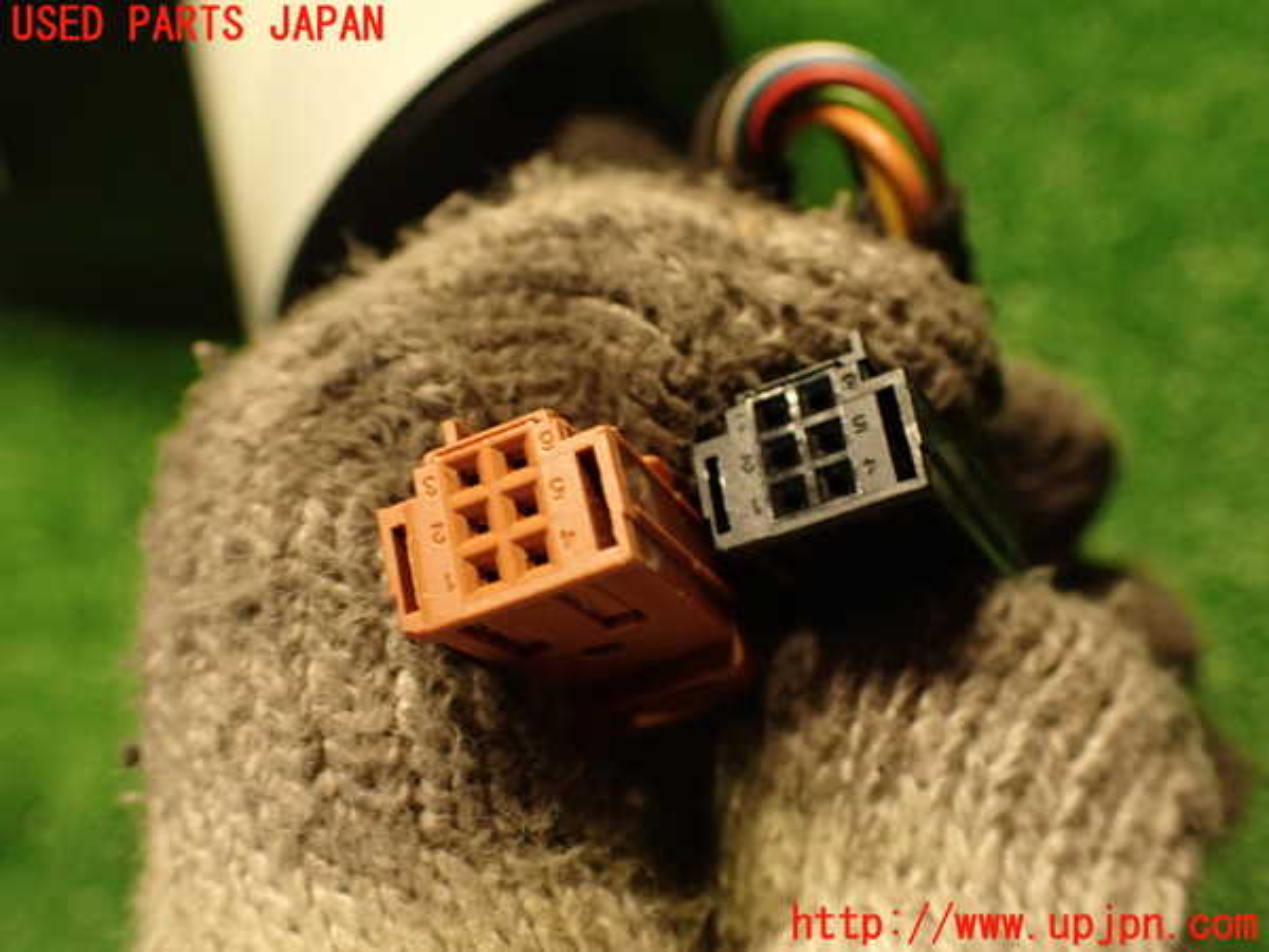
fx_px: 1173
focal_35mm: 32
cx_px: 634
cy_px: 476
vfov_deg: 44.2
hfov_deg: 56.8
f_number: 2.4
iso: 500
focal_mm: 5.79
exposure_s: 1/30
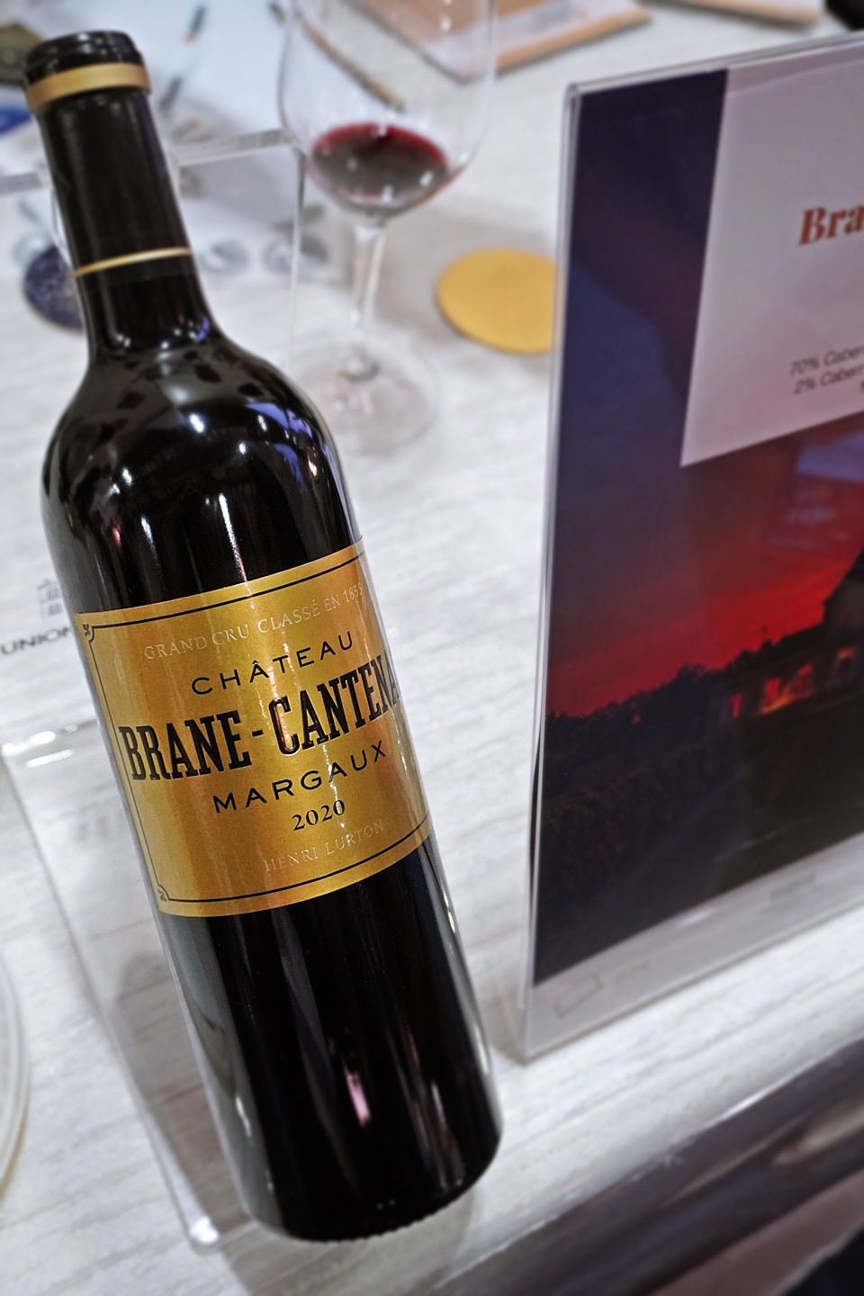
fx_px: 1404
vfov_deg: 49.6
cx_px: 432
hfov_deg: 34.2
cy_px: 648
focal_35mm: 39
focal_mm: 26
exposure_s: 1/160
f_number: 4.5
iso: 2500
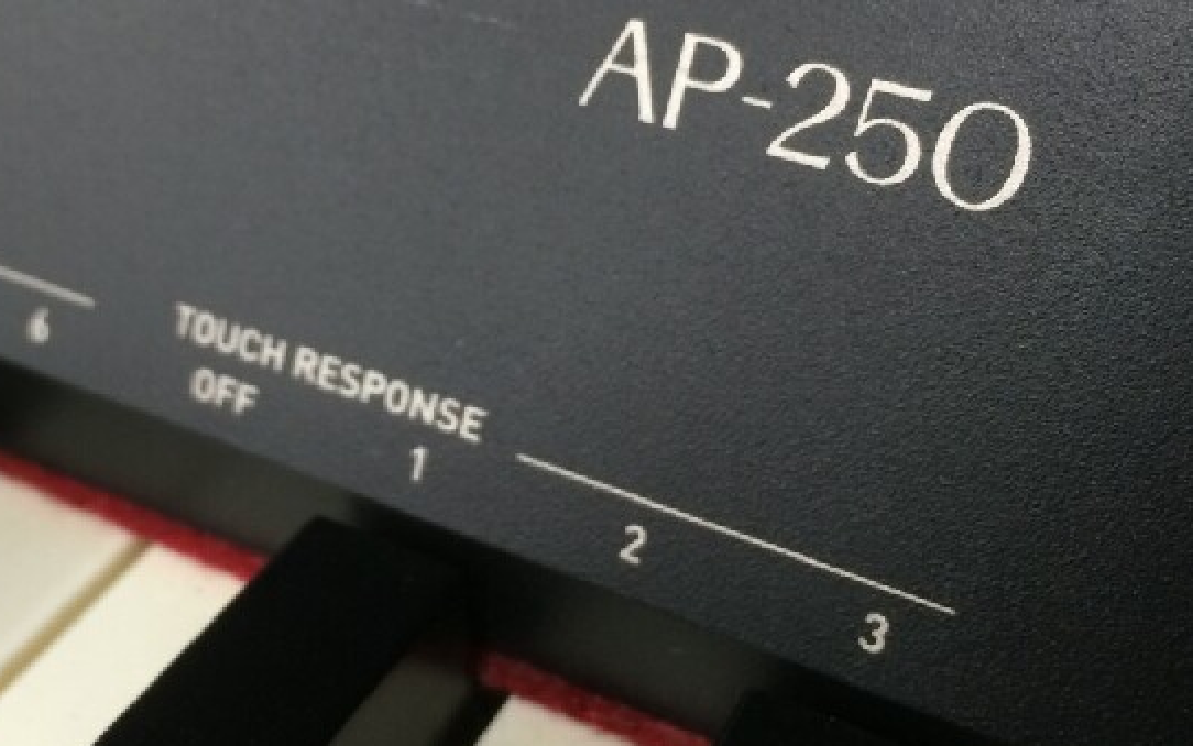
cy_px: 320
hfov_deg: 39.1
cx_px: 396
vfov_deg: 25.3
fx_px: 1659
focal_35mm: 51
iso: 100
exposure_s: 1/30
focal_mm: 4.15
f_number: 2.2
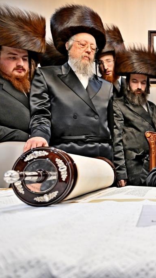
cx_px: 202
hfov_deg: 26.5
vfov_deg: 52.8
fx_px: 280
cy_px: 138
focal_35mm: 38
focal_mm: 24
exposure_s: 1/200
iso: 1600
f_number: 4
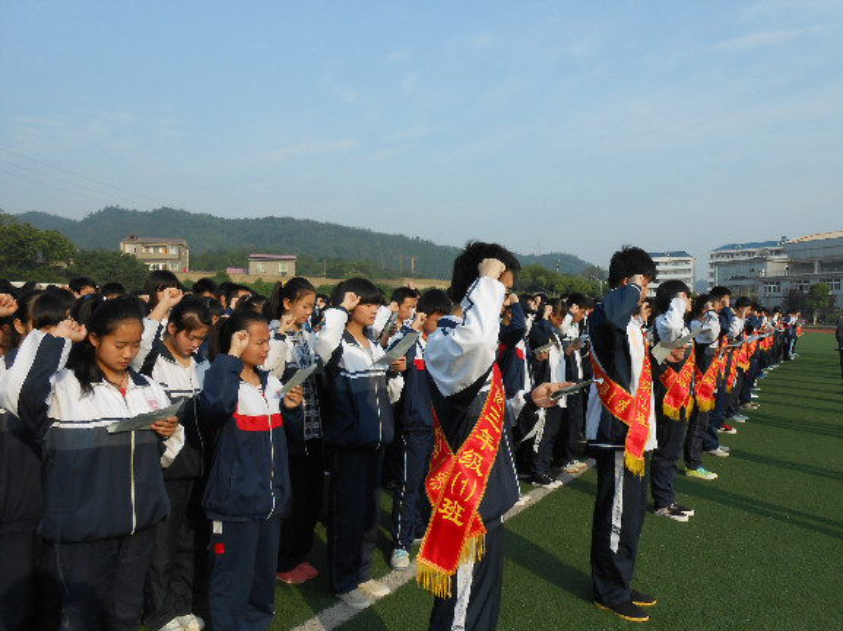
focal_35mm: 26
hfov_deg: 67.3
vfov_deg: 53.0
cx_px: 422
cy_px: 316
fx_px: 633
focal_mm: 4.6
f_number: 3.5
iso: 80
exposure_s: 1/800
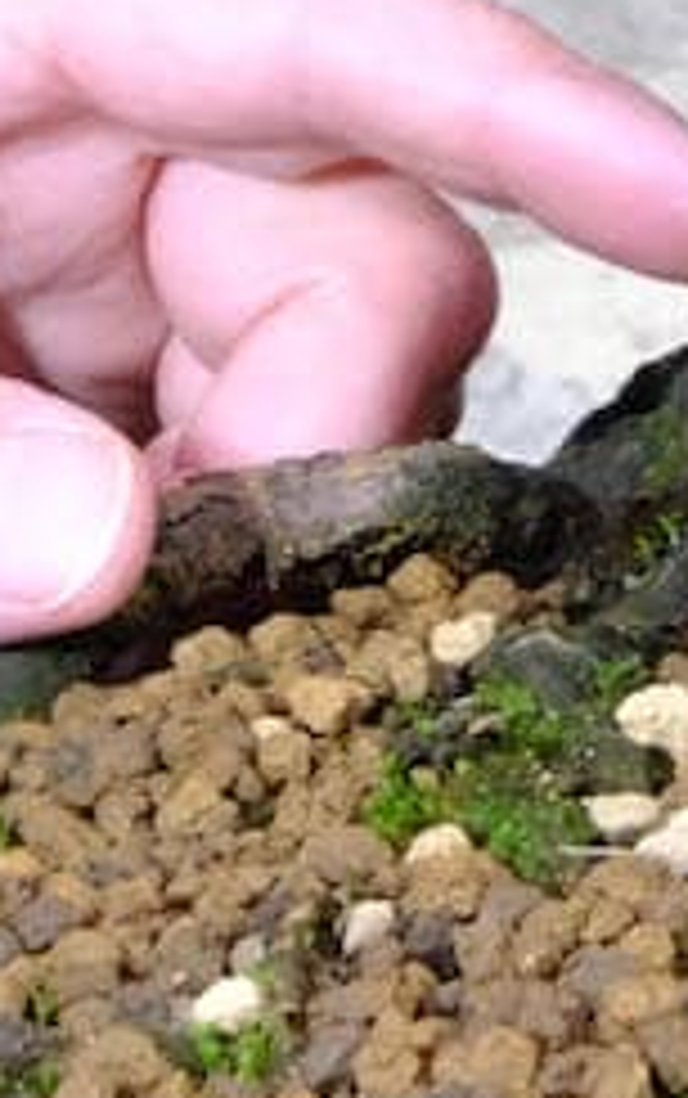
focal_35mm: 443
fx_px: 13259
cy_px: -1498
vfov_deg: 4.6
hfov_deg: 3.0
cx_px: 1259
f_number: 11
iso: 3200
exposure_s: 1/30
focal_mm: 55
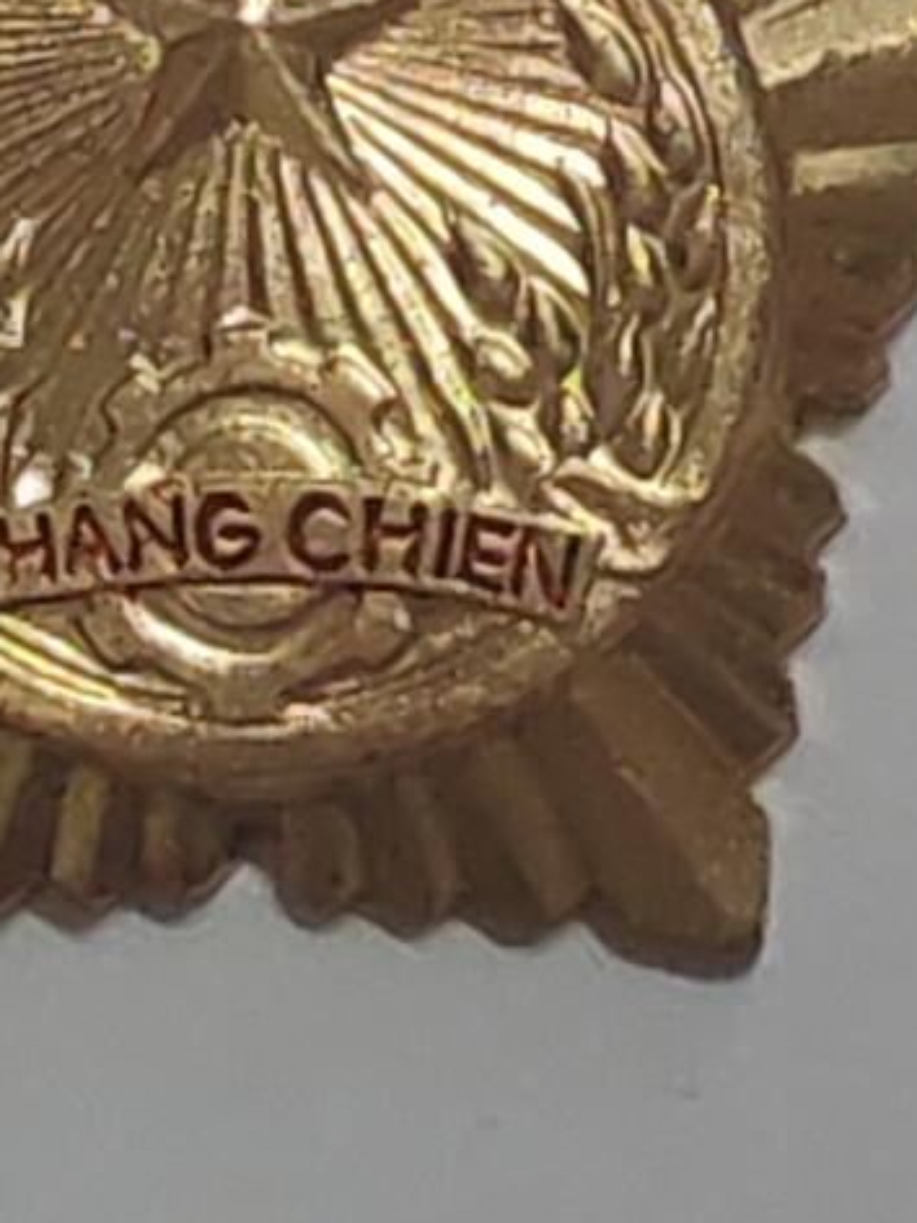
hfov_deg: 4.5
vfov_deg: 5.9
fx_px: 11727
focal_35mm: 332
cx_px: 256
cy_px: -1016
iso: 400
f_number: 1.95
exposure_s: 1/33
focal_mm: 5.52
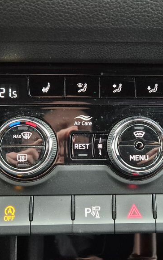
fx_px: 306
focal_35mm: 43
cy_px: 125
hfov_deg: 29.7
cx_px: 105
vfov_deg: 46.2
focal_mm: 5.4
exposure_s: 1/50
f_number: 1.8
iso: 1600
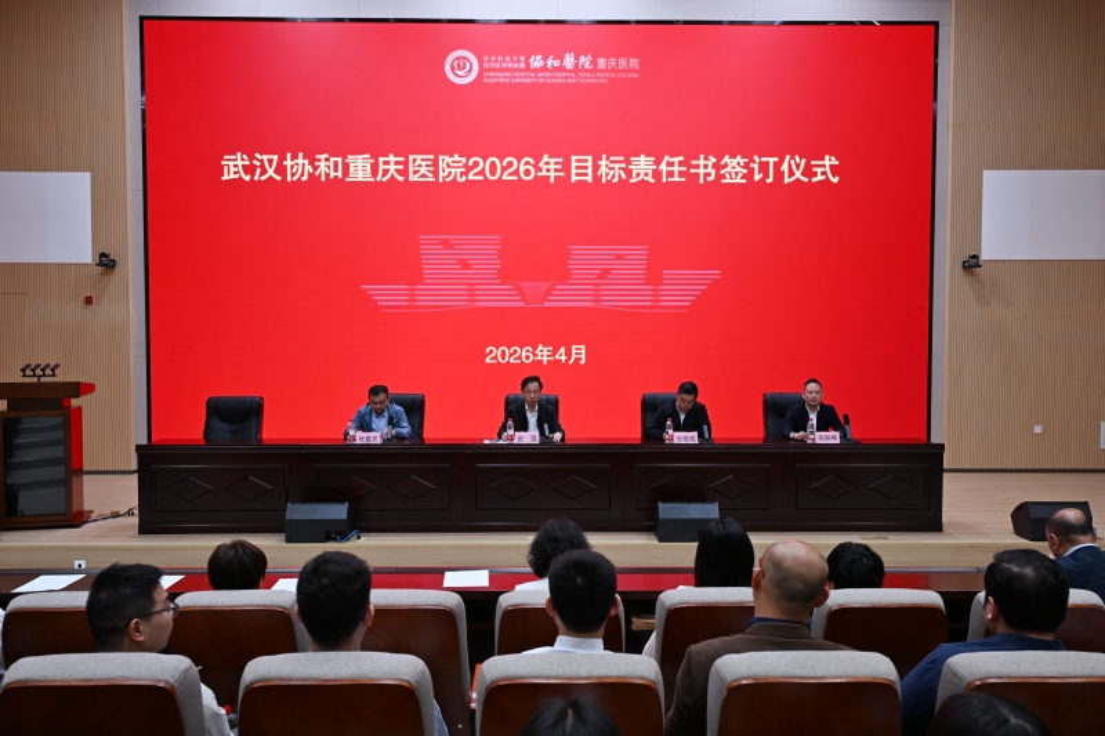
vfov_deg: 42.3
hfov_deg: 60.3
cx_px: 552
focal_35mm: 31
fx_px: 951
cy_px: 368
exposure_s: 1/40
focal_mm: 31
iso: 500
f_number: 6.3
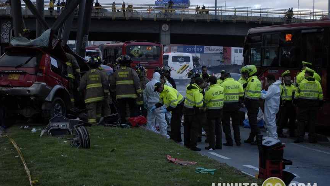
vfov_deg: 13.8
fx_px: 766
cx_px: 166
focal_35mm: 88
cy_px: 103
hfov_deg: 24.3
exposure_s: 1/125
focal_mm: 55
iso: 800
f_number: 5.6
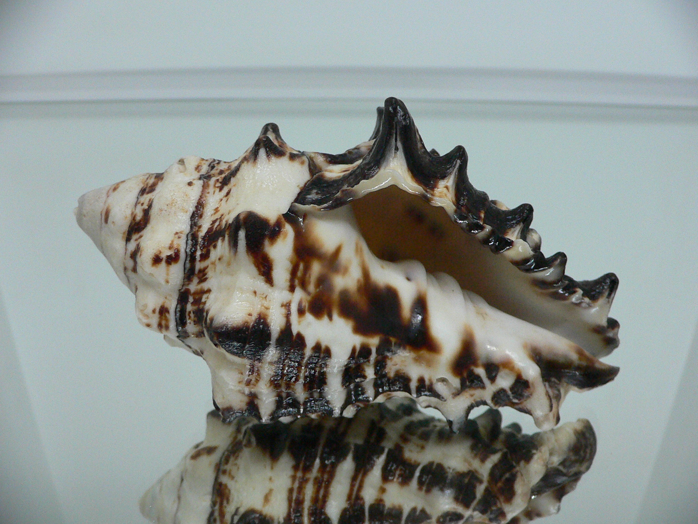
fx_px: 706
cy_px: 262
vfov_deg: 40.7
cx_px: 349
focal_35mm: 35
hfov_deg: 52.6
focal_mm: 4.6
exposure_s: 1/50
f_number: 2.8
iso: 200
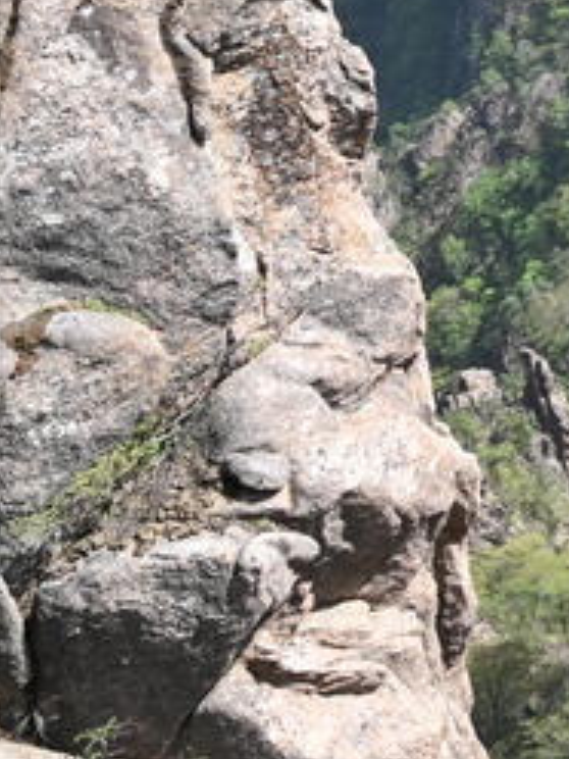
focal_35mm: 106
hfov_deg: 10.1
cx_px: 1735
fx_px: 2323
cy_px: -375
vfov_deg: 16.8
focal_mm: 24
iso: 125
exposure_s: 1/250
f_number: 5.6
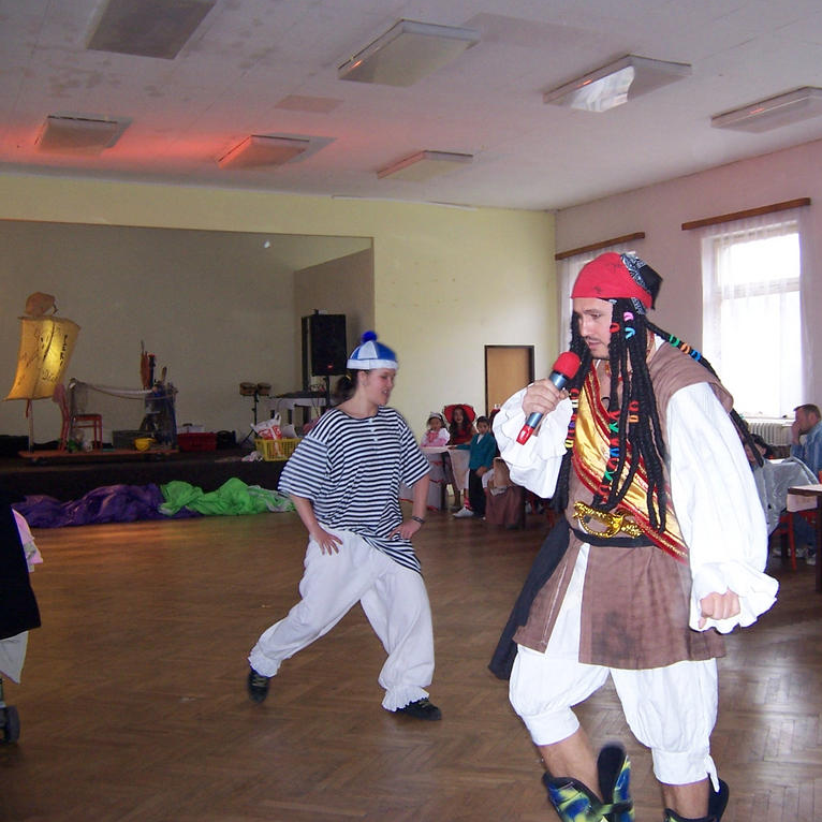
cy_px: 411
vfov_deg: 42.8
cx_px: 507
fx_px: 1048
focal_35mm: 39
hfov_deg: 42.6
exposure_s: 1/60
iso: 140
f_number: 2.8
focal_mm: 5.5
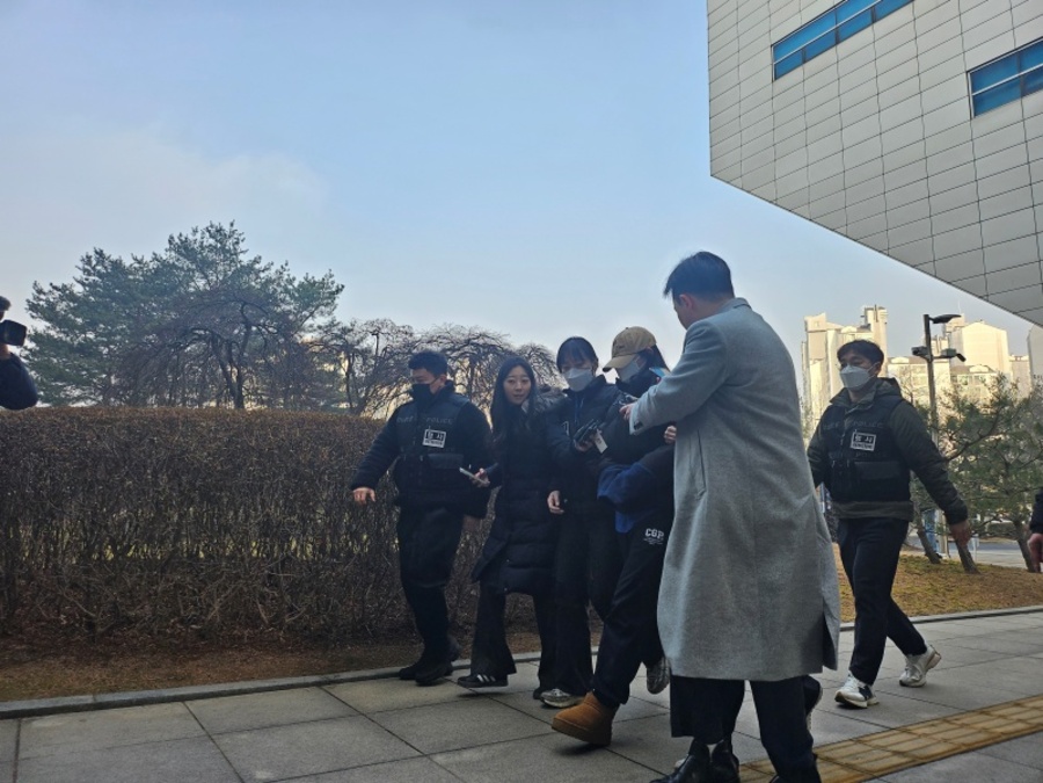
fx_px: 723
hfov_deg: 71.6
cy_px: 392
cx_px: 522
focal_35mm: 24
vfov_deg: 56.8
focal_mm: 5
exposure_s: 1/684
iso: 50
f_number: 1.8
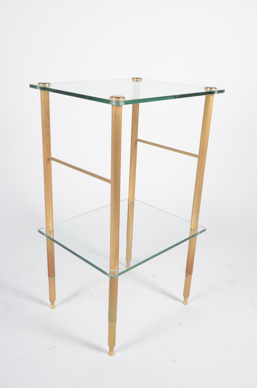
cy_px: 194
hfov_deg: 36.7
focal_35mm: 36
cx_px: 128
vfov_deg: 53.2
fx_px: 387
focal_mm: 24
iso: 100
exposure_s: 1/125
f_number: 11
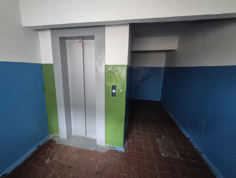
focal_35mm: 14
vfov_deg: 85.7
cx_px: 110
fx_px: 96
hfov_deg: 101.9
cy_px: 88
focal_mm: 1.74
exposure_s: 1/50
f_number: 2.2
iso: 1250
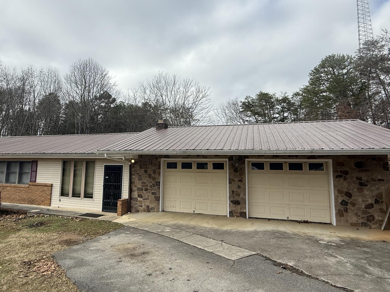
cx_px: 173
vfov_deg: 61.1
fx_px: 248
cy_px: 139
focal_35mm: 22
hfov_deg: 76.1
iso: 50
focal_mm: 2.22
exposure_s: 1/1368
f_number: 2.2
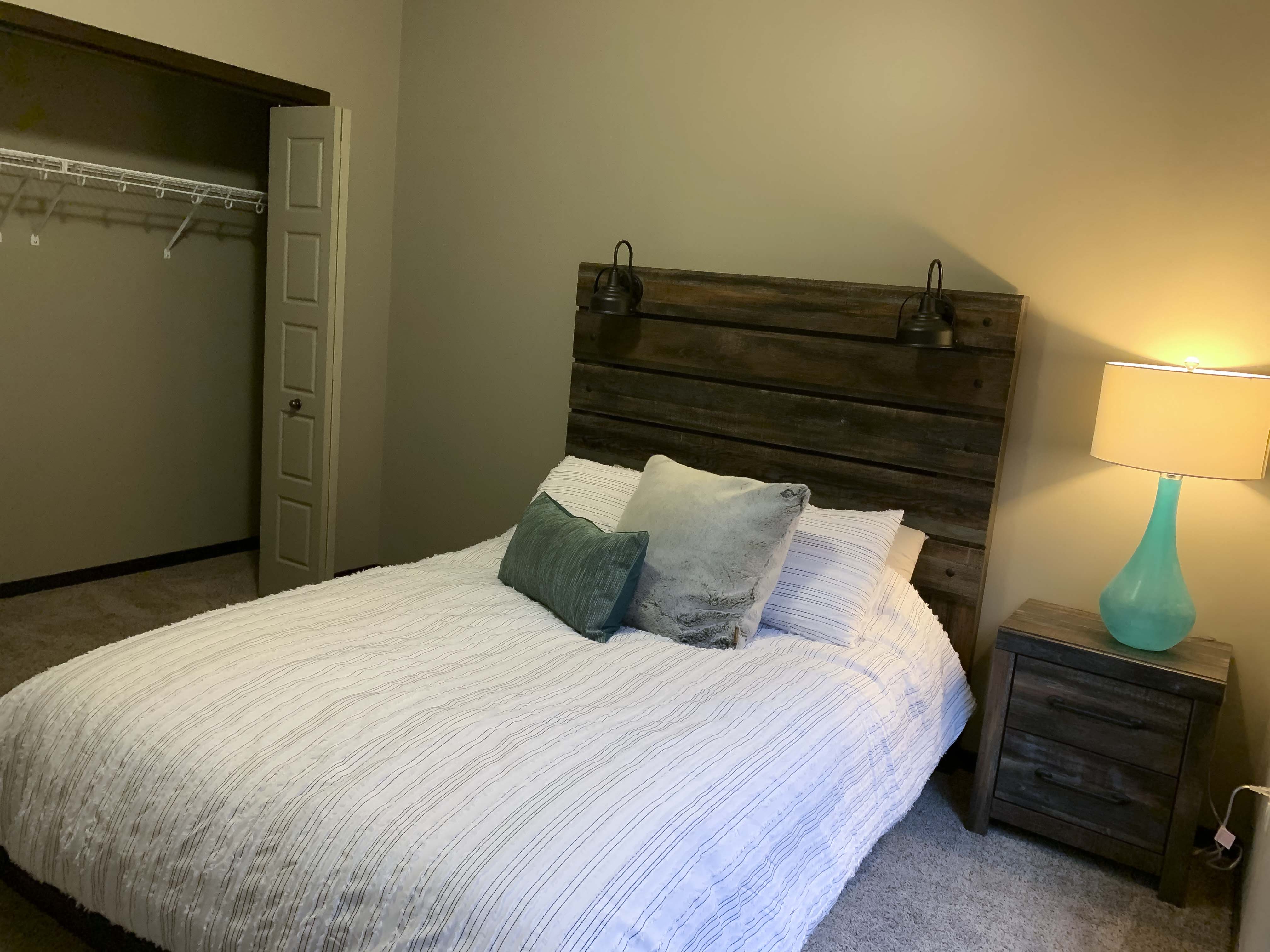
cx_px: 635
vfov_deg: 53.1
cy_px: 476
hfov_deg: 67.3
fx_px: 954
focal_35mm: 26
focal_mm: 4.25
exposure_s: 1/40
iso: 250
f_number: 1.8
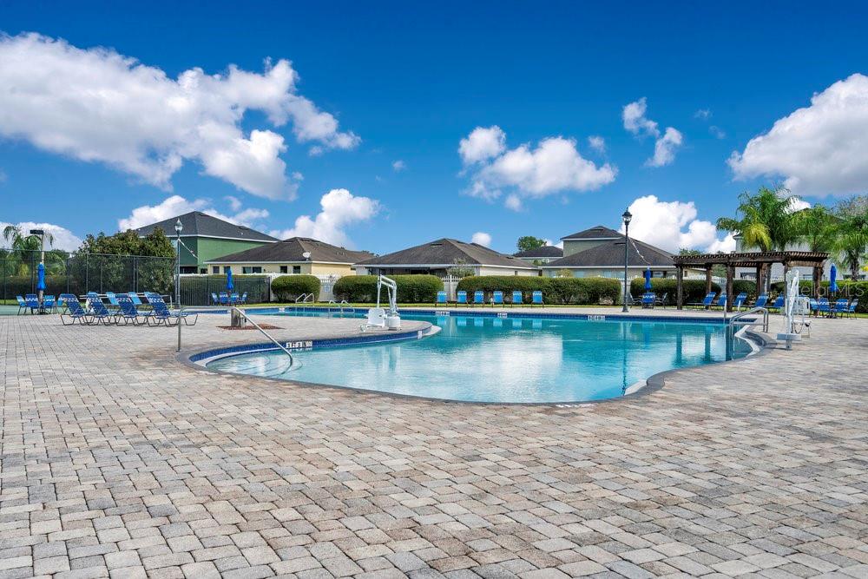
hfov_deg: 61.9
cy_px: 290
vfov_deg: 43.6
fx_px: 723
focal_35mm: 30
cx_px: 434
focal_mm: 30
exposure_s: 1/4000
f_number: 6.3
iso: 400
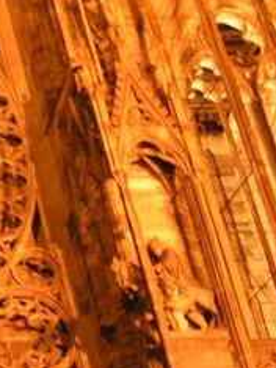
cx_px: -276
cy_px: 147
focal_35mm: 173
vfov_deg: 11.4
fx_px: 1836
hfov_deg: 8.2
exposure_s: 1/1.6
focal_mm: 5.8
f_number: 2.8
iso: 200
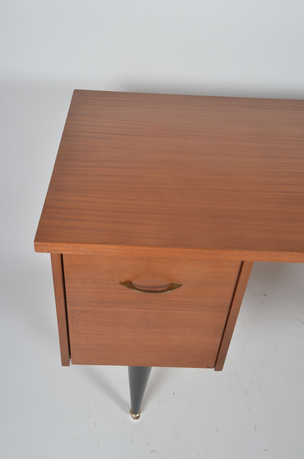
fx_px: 458
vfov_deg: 53.2
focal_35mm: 36
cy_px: 230
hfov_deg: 36.7
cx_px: 152
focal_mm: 24
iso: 100
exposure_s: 1/125
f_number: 11
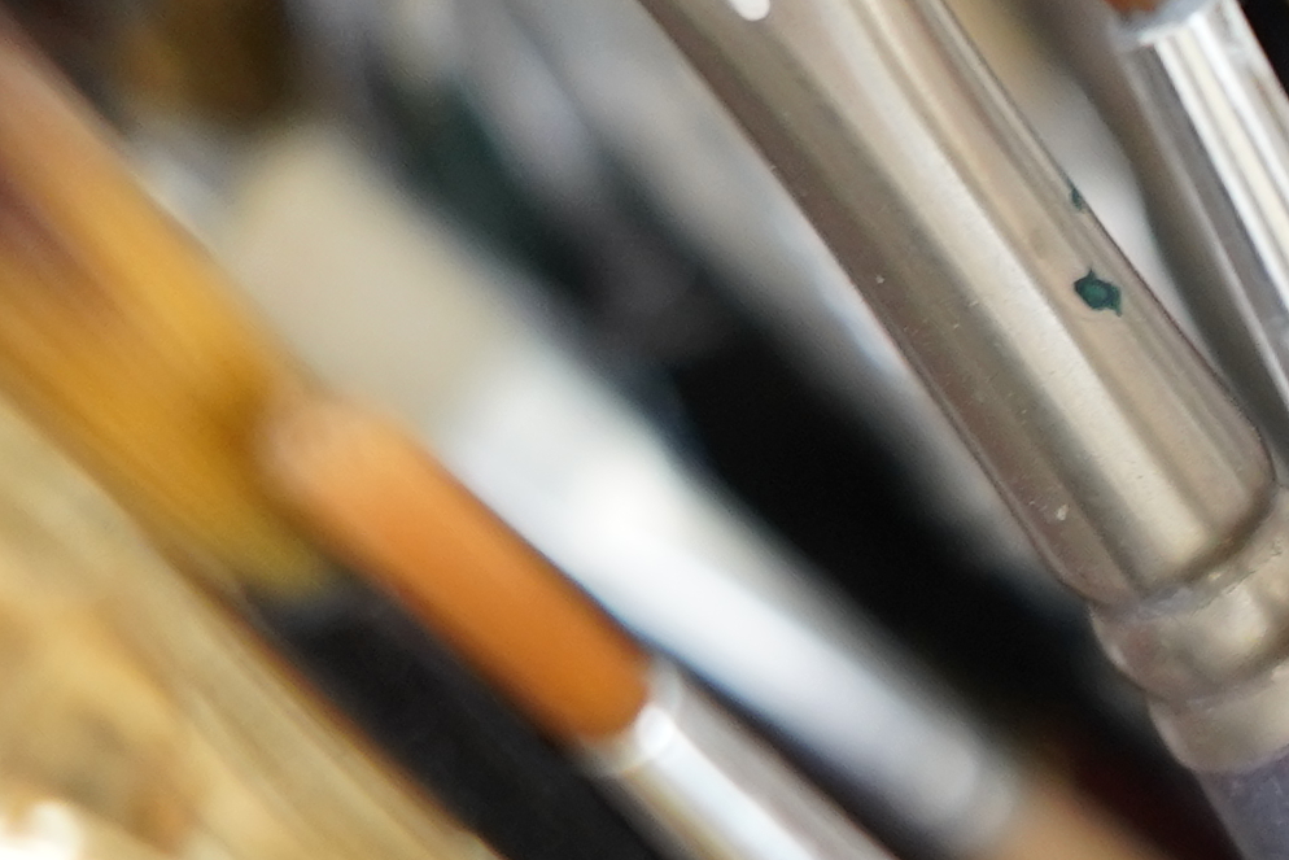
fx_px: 6052
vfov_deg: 8.1
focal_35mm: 169
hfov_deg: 10.9
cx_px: 2695
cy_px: 894
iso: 1250
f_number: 4
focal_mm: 28
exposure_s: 1/60
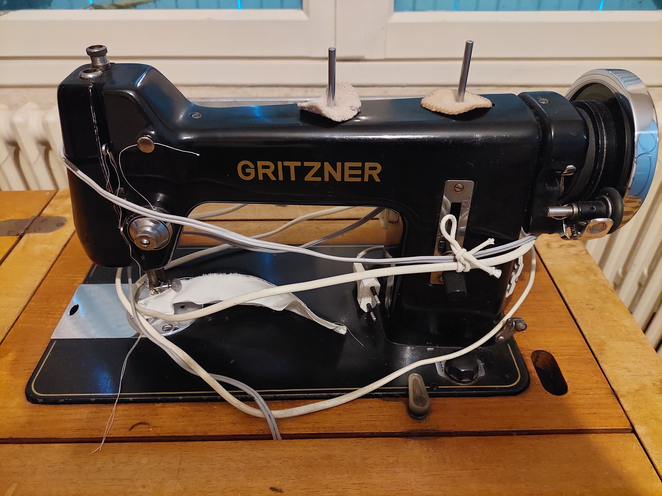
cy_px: 248
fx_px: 459
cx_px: 331
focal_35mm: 24
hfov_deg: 71.6
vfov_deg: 56.8
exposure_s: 1/24
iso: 1250
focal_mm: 5.23
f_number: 1.8
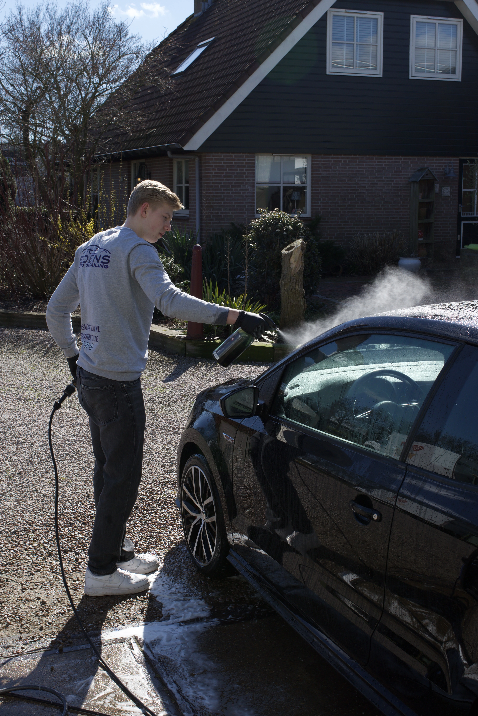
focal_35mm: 48
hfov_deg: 28.1
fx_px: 956
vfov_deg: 41.1
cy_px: 358
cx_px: 239
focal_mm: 32
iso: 200
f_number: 10
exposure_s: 1/400
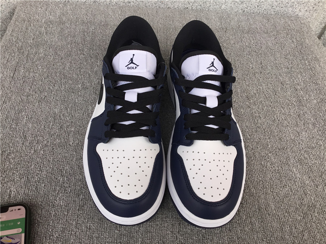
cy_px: 122
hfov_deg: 58.4
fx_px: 292
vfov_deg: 45.4
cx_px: 163
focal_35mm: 31
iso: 25
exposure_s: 1/224
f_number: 2.4
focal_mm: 3.3
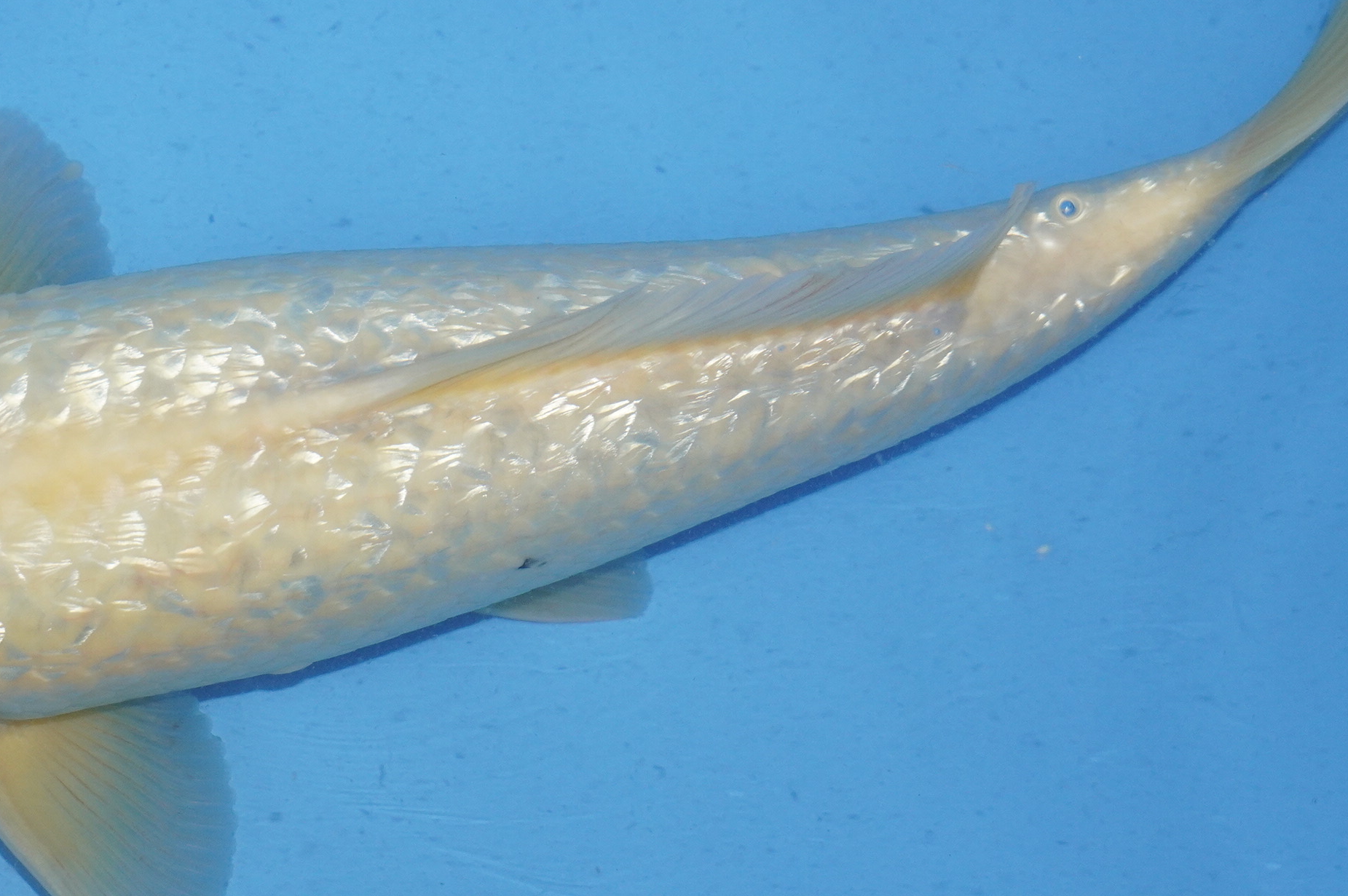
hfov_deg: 17.4
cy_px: 420
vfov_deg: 11.7
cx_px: 387
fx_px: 4377
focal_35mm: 117
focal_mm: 48
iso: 1250
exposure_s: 1/160
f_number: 5
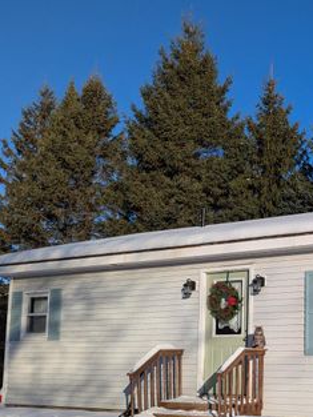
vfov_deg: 36.4
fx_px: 614
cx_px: 301
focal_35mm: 51
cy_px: 326
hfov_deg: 27.2
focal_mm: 6.81
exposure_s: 1/2833
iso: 40
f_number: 1.85
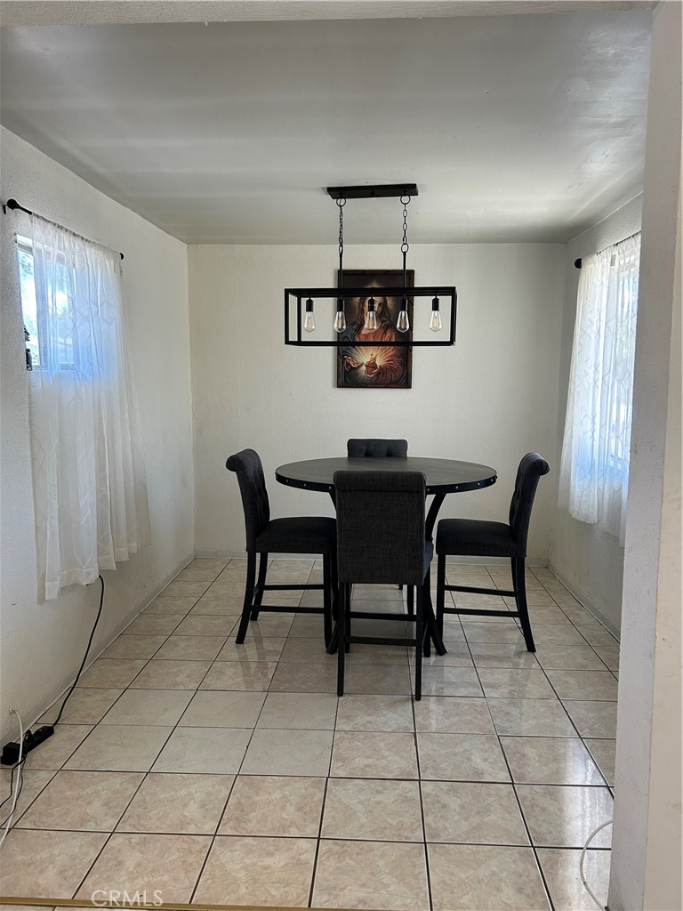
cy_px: 456
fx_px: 684
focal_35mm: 26
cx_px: 342
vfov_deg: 67.3
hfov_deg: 53.1
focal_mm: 5.7
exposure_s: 1/120
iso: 125
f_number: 1.5
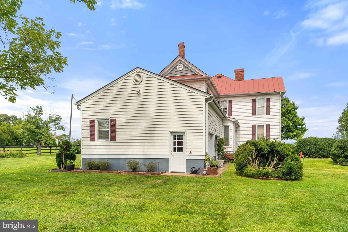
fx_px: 232
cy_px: 116
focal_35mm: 24
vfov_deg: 53.1
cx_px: 174
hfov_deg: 73.7
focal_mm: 24
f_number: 8
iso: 640
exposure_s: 1/2500
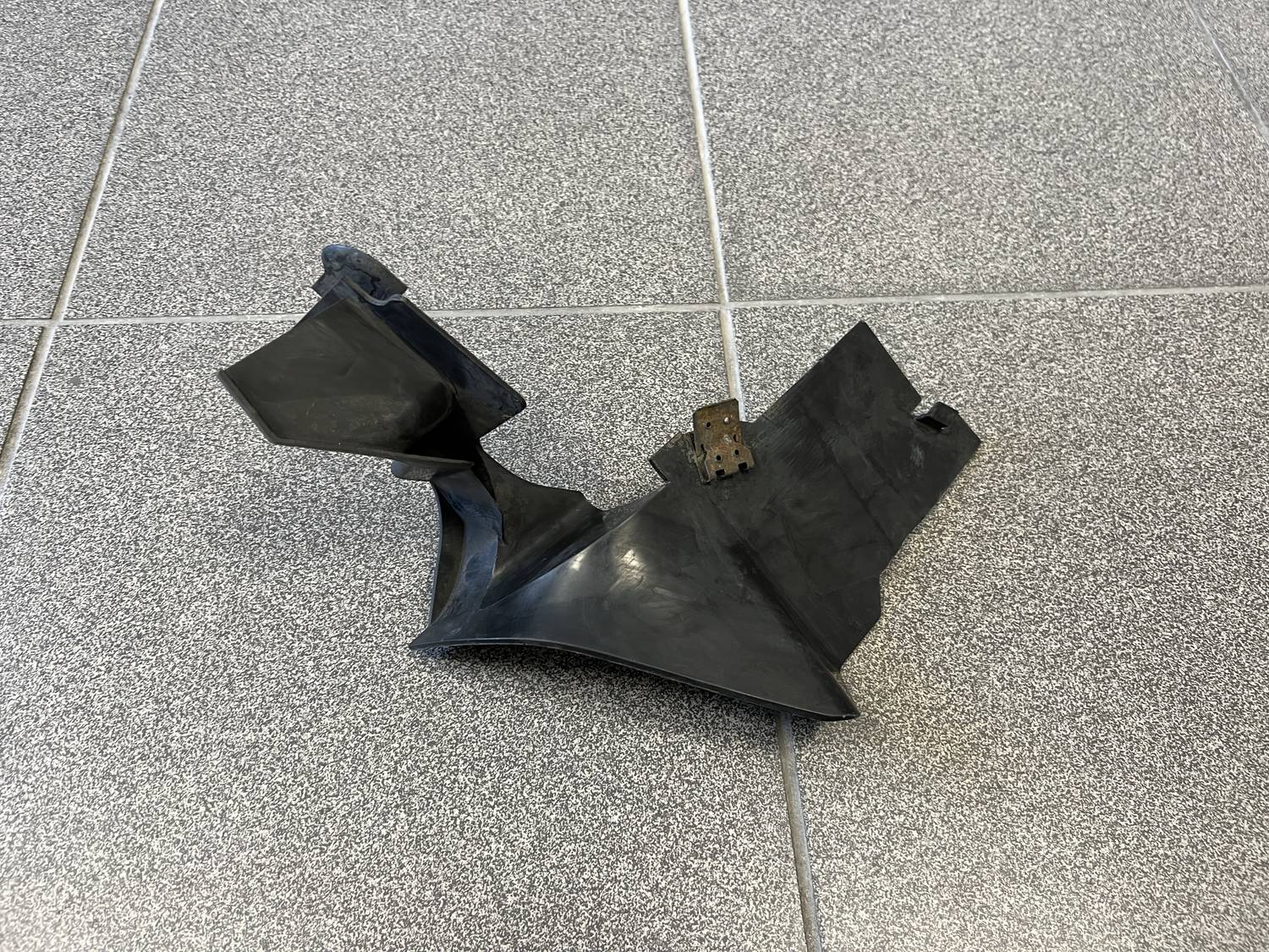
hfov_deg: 67.3
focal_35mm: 26
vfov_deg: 53.1
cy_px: 476
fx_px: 953
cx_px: 634
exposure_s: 1/50
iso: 100
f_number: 1.5
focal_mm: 5.7
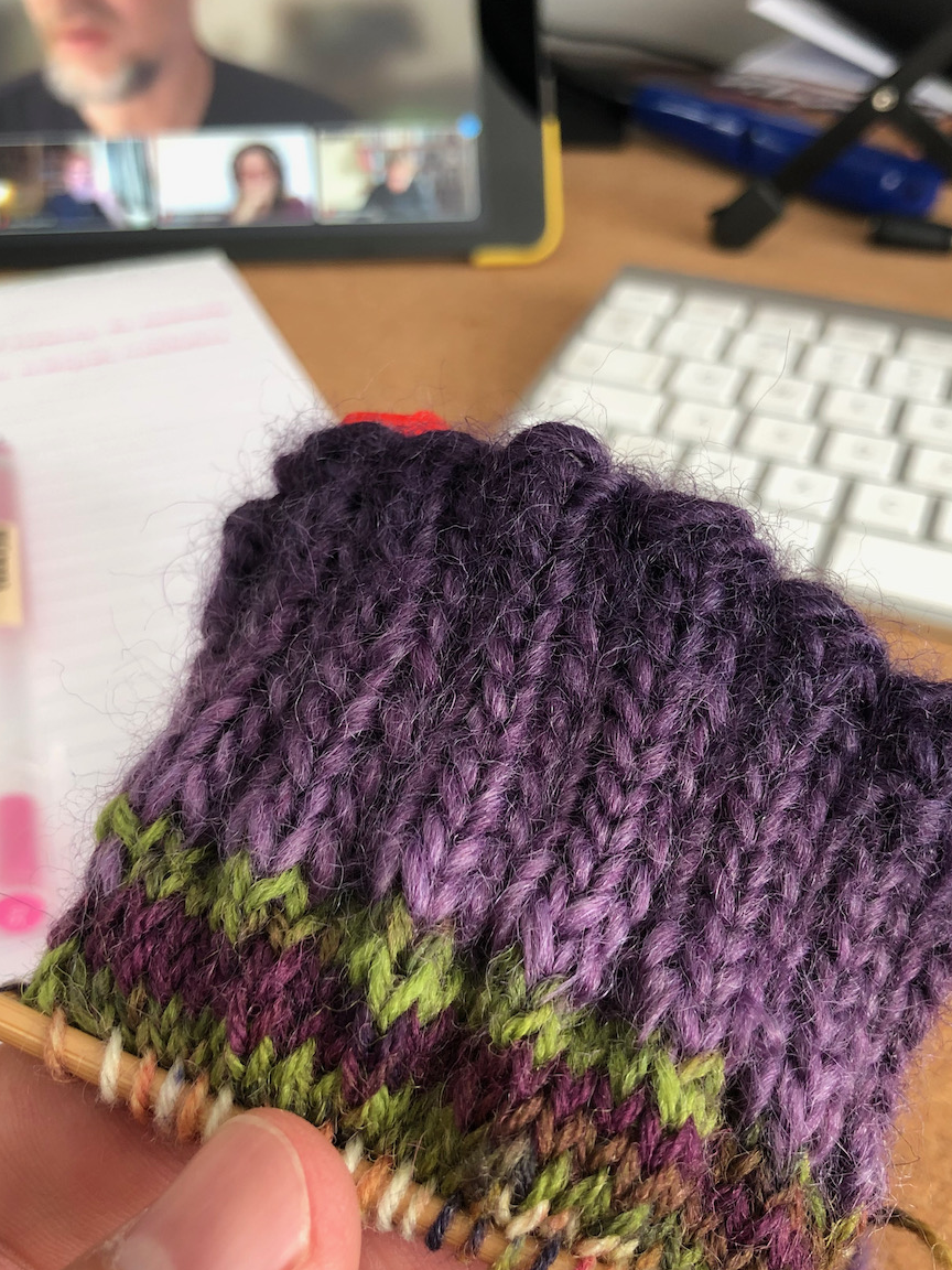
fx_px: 1283
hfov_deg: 40.7
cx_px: 488
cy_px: 622
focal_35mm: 35
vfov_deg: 52.6
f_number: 1.8
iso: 32
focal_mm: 4
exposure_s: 1/30
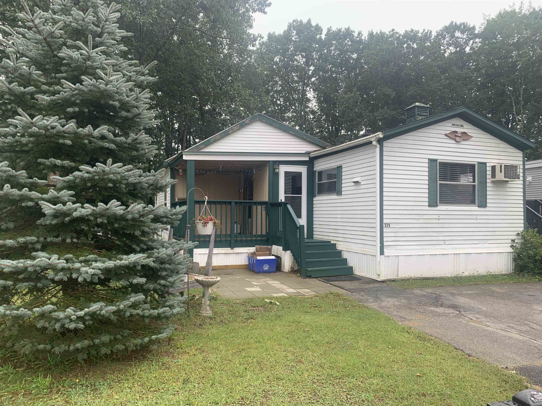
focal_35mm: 26
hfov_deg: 67.3
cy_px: 203
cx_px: 271
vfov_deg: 53.1
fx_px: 407
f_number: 1.8
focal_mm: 4.25
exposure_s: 1/263
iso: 25
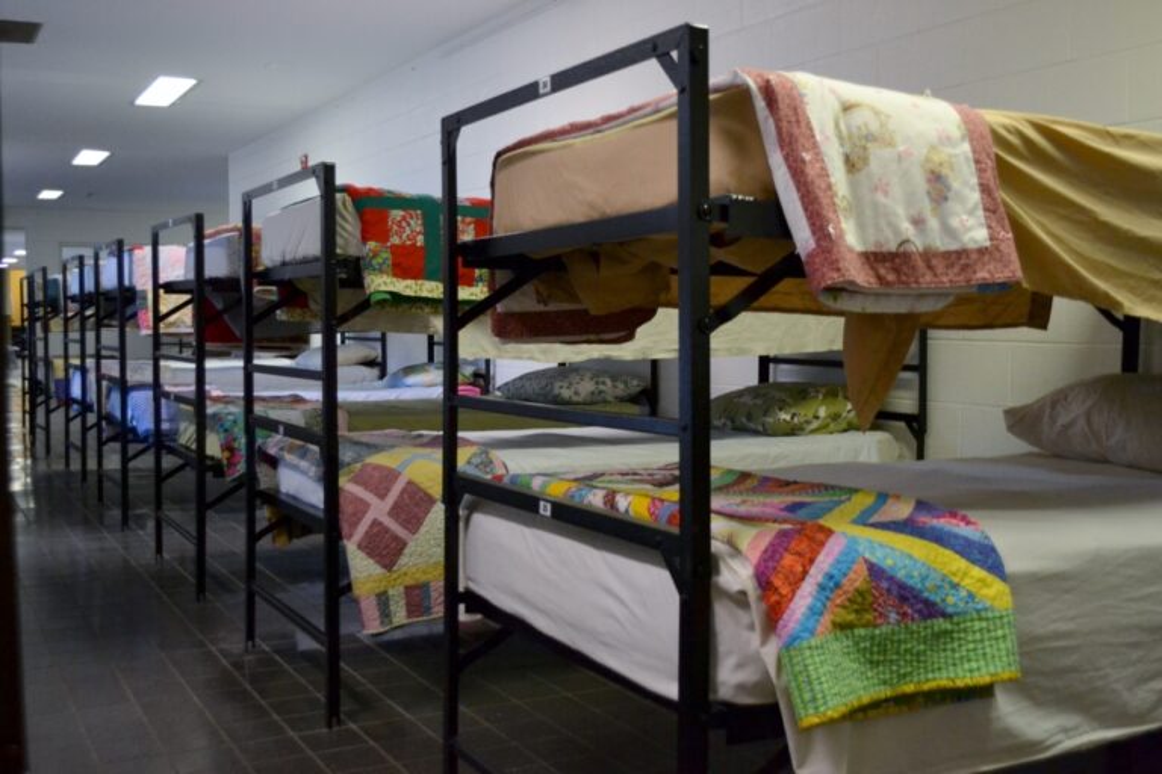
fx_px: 1162
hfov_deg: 53.1
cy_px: 387
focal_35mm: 36
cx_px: 581
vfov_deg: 36.9
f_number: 4
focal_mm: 24
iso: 1400
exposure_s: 1/60
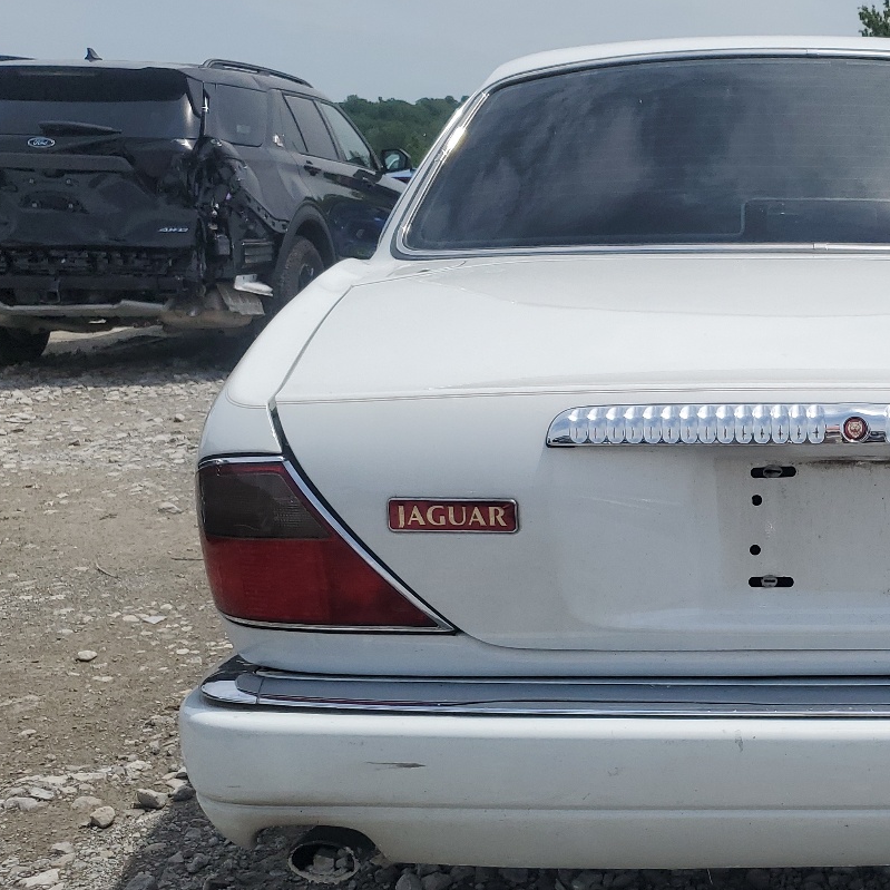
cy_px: 587
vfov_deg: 36.4
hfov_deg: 34.5
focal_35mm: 46
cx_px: 821
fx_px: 1338
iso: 50
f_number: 1.5
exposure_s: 1/10000
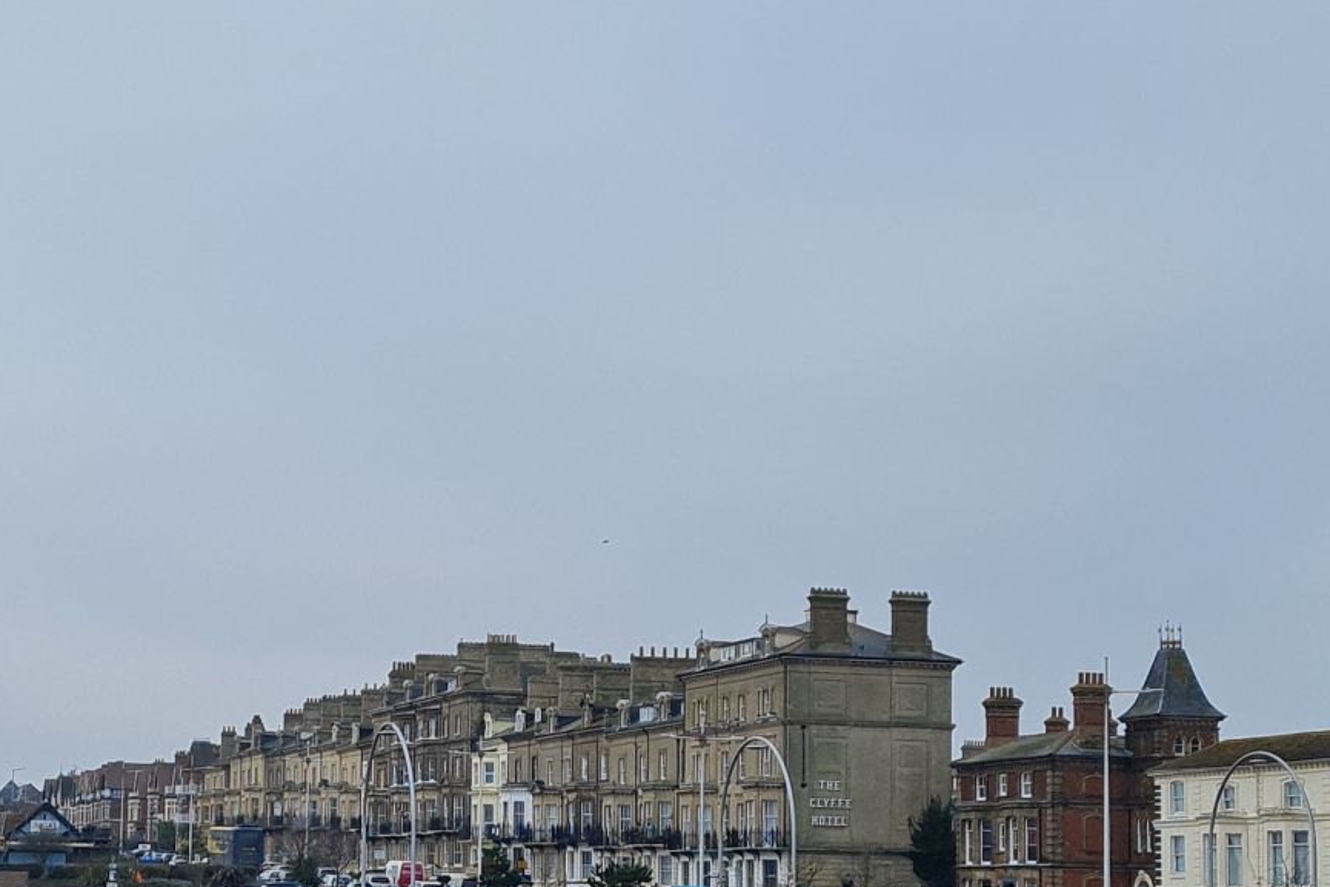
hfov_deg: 46.8
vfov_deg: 32.9
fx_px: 1478
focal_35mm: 40
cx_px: 347
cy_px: 635
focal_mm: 5.4
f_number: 1.8
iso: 50
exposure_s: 1/1170
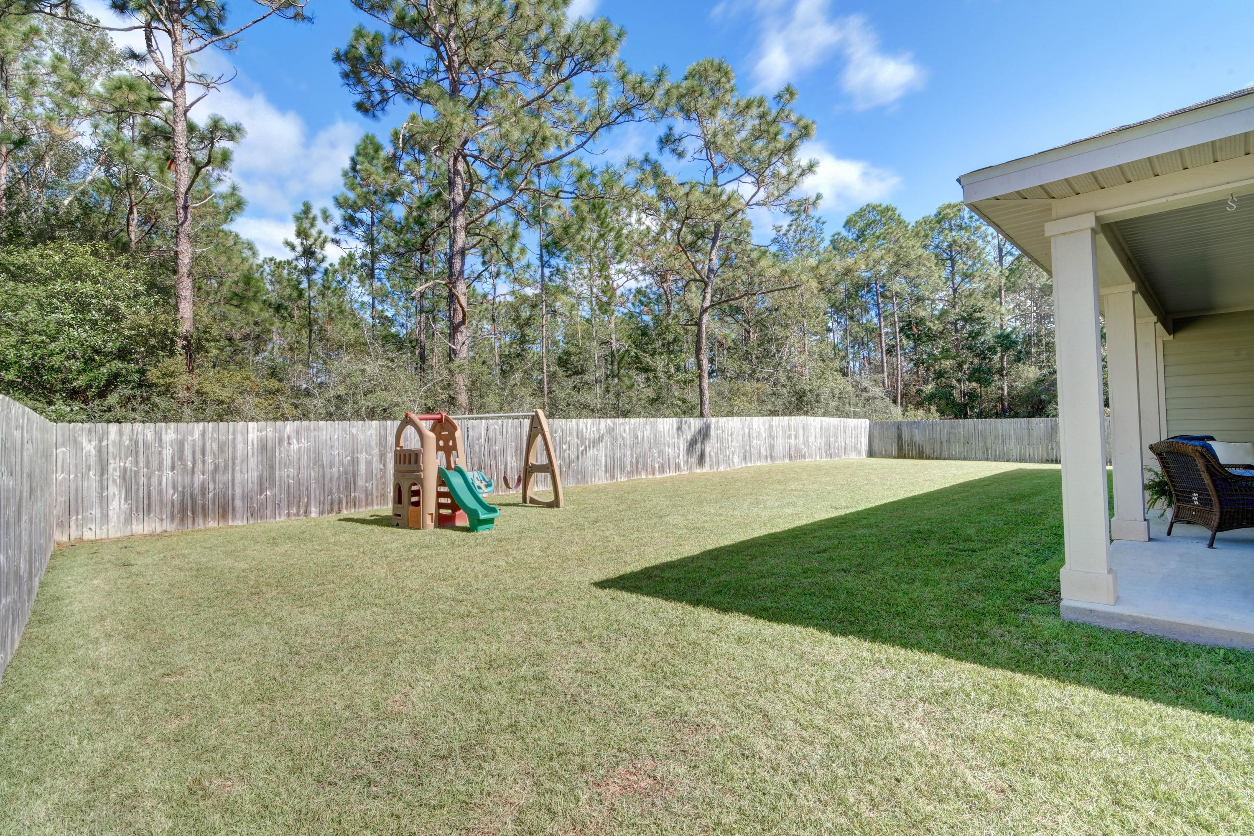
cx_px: 627
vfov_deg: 73.7
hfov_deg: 96.7
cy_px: 418
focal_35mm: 16
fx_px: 557
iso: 100
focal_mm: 11
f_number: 20
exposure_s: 1/60
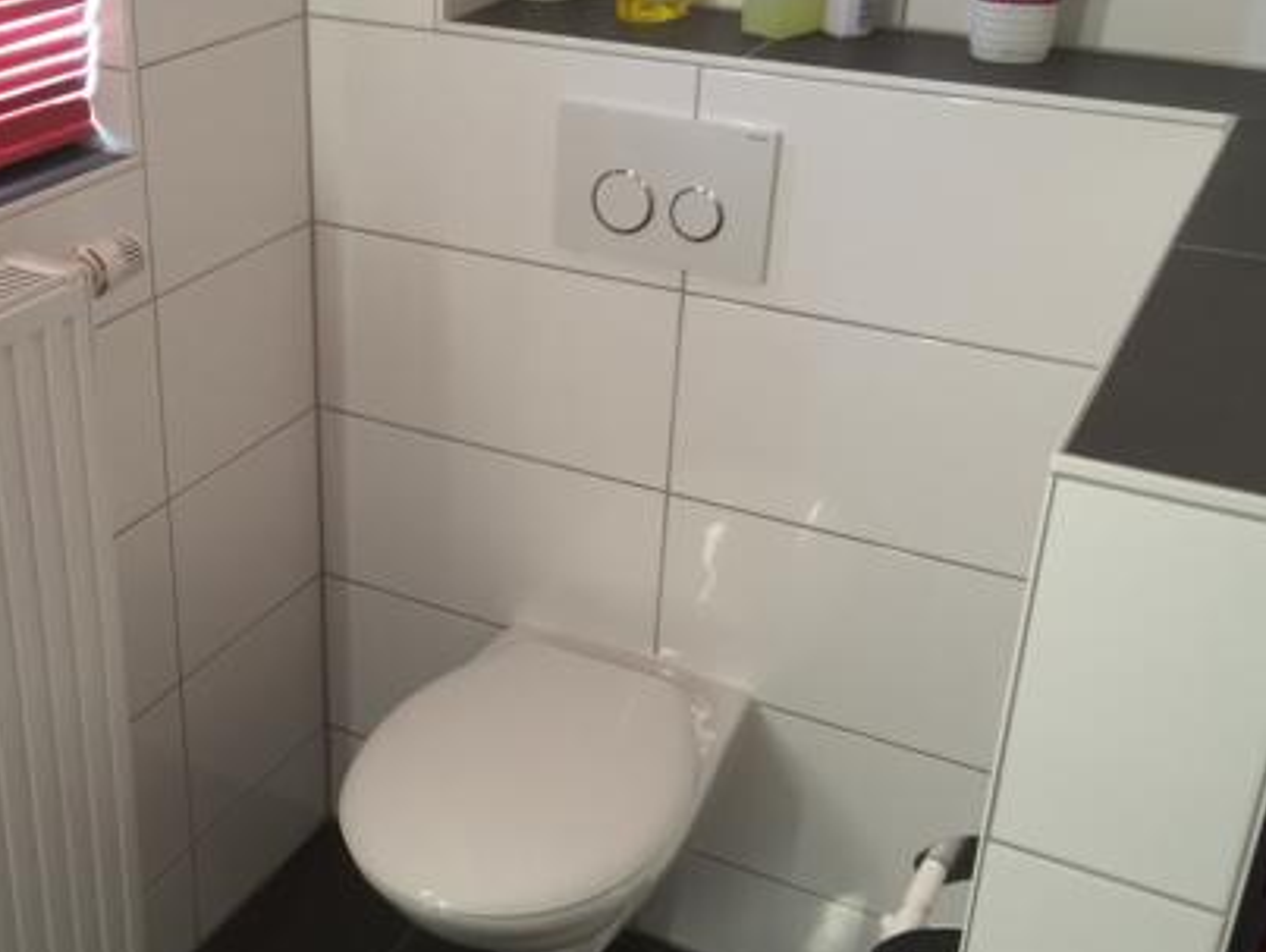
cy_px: 471
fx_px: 1684
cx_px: 415
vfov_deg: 31.6
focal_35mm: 46
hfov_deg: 40.7
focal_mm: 4.15
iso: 80
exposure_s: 1/33
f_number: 2.2
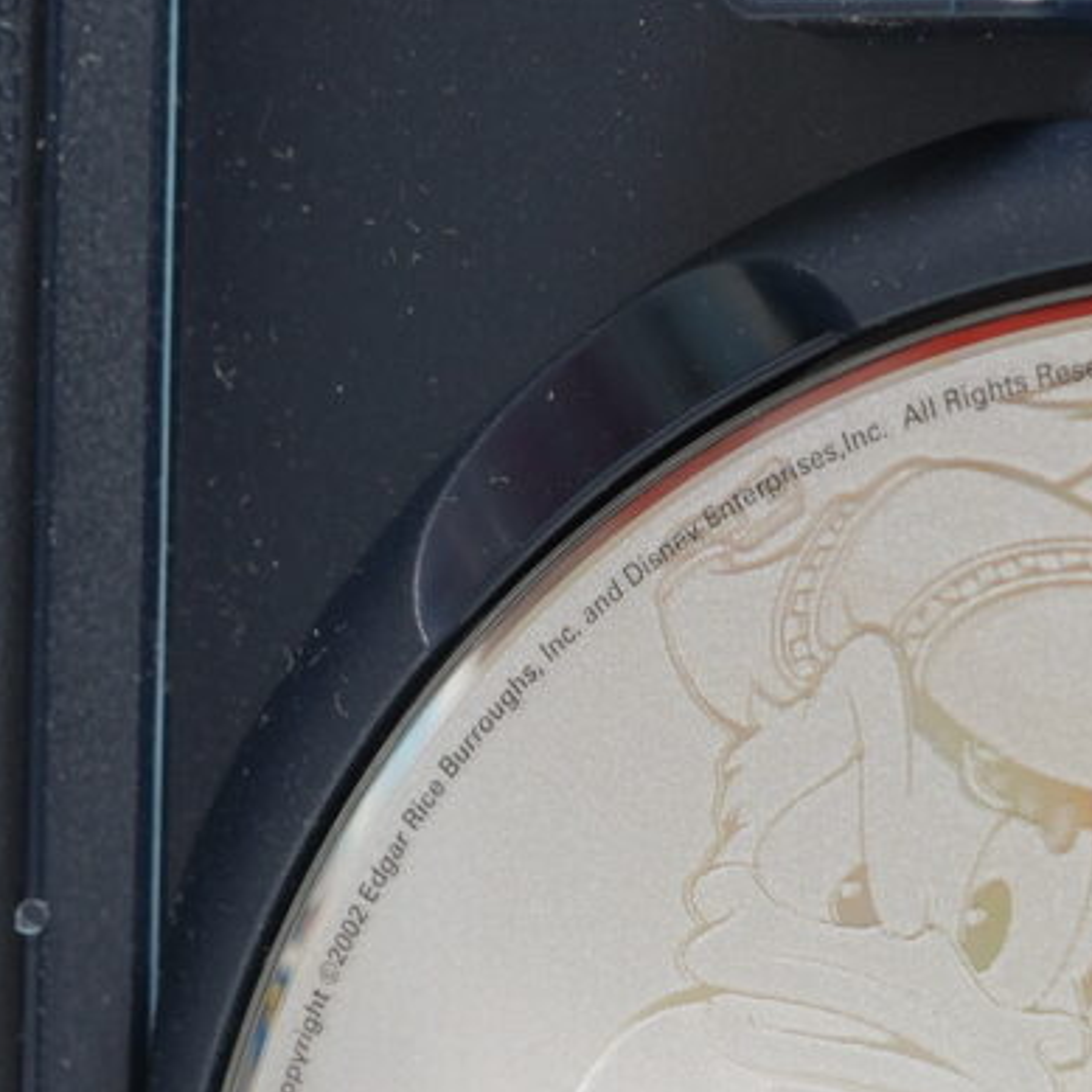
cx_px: 34
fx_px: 6389
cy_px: 959
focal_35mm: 179
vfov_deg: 9.7
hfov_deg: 9.7
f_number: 5
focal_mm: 32
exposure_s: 1/2
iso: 64
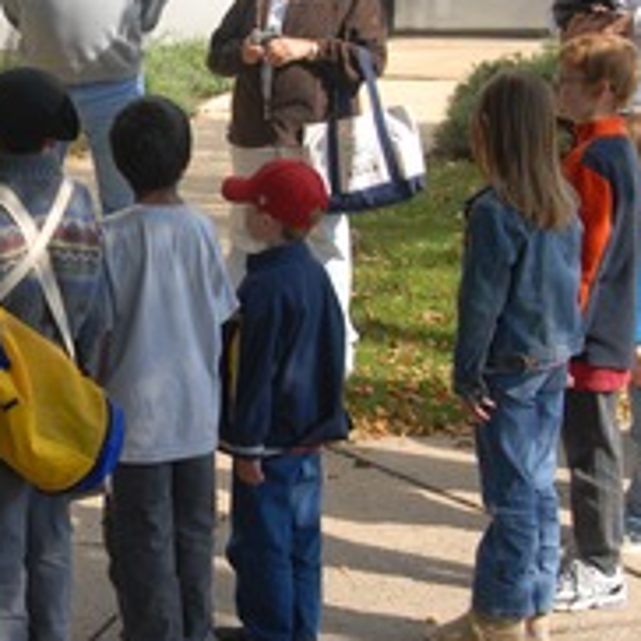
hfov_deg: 14.0
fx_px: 2559
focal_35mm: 122
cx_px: -69
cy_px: 268
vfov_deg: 14.3
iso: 100
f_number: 7.1
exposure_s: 1/180
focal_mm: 35
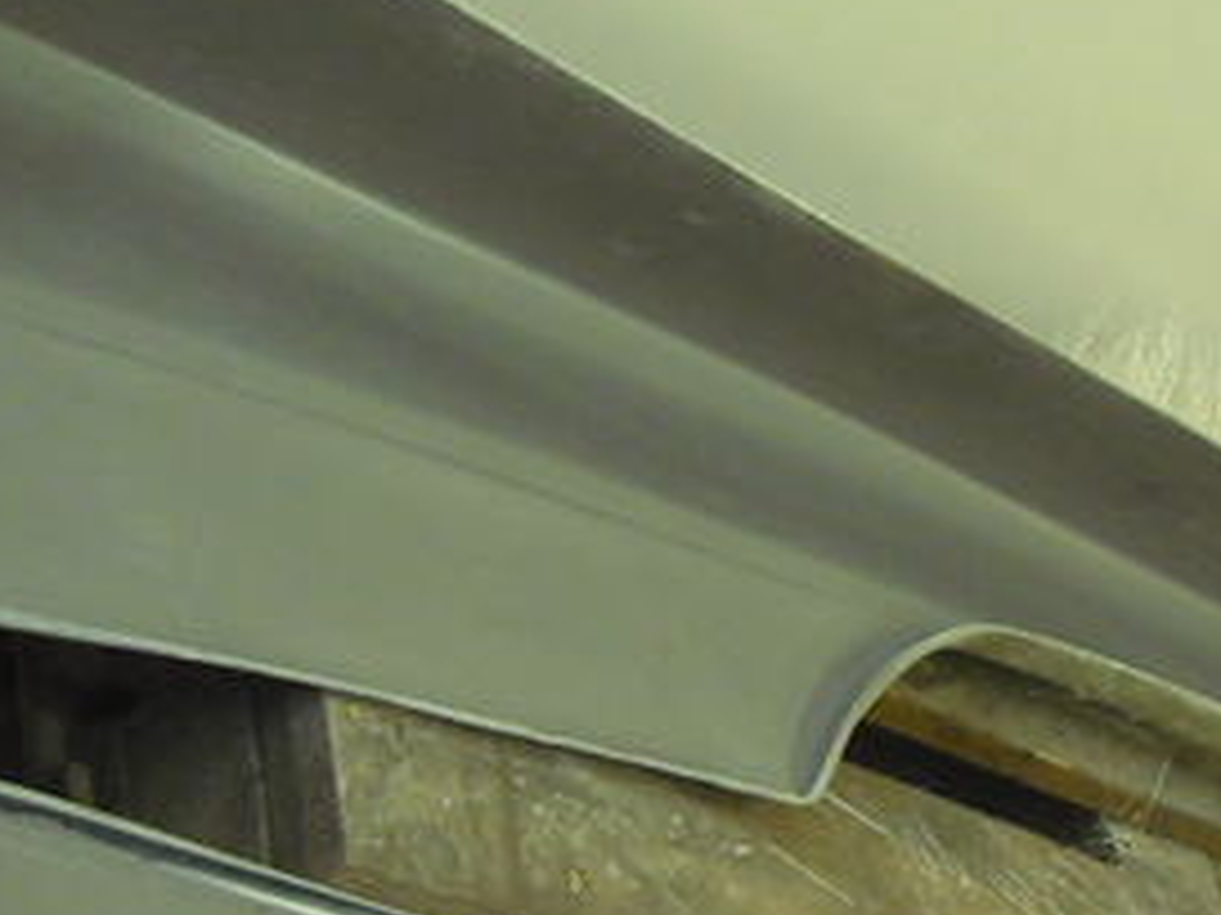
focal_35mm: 87
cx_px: 1028
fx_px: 3069
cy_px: 691
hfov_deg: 22.1
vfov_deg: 16.9
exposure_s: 1/60
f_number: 2.7
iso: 400
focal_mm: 6.2
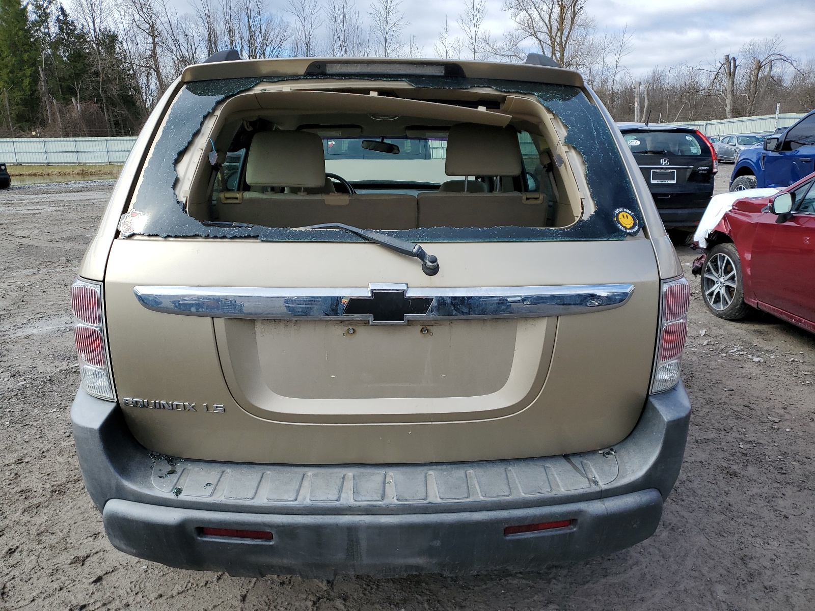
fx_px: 612
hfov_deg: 67.3
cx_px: 408
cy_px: 306
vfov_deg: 53.1
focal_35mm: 26
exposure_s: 1/2500
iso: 50
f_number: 1.5
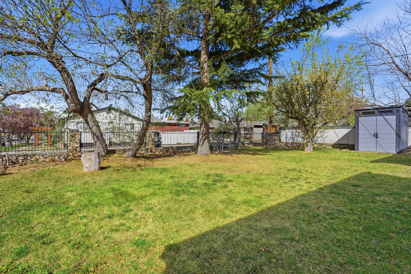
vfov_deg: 70.4
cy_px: 129
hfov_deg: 93.2
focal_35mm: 17
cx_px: 200
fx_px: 194
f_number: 9
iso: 250
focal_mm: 16
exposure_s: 1/8000
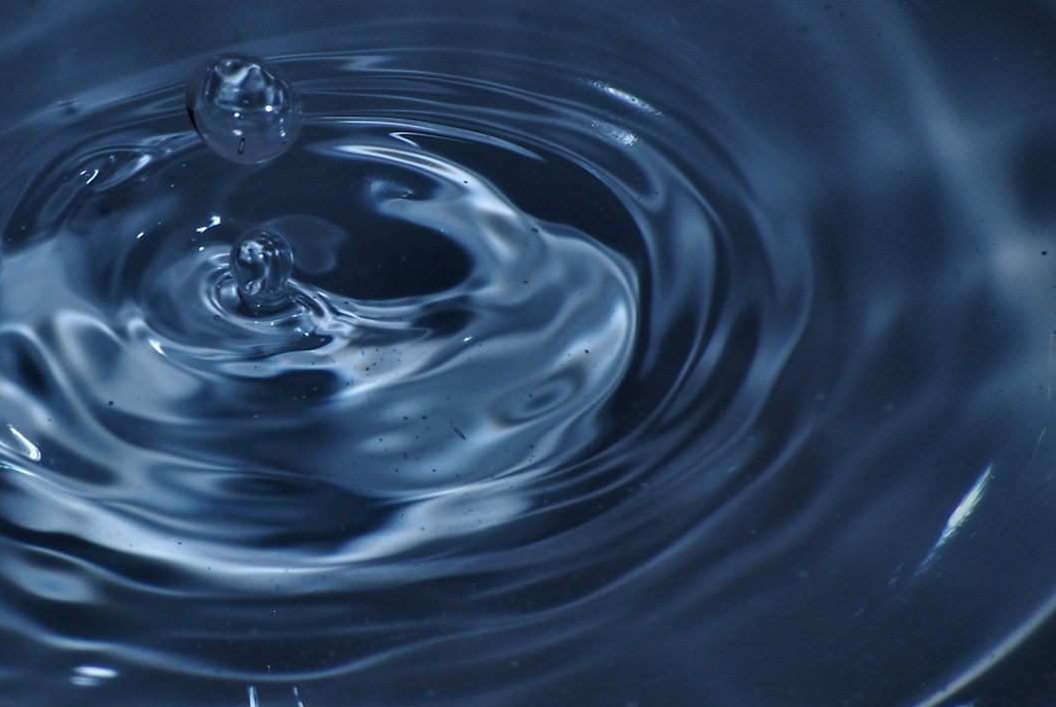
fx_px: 20089
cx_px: 173
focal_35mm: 684
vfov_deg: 2.0
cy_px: 340
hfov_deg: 3.0
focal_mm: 200
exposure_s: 1/200
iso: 100
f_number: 25
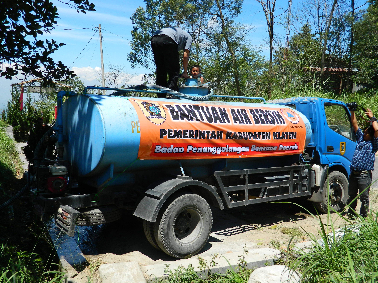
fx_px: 339
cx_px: 189
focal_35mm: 31
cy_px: 142
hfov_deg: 58.4
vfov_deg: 45.4
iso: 80
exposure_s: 1/800
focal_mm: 5.6
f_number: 3.2
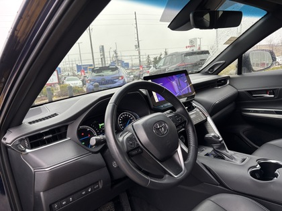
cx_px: 141
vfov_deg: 53.1
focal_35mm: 26
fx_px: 212
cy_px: 106
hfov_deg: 67.3
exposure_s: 1/121
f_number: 1.6
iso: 64
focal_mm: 5.96
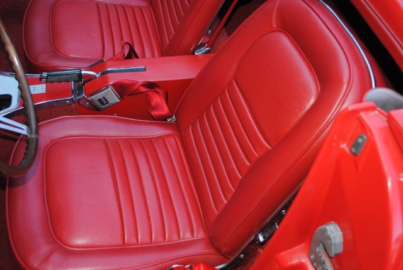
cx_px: 202
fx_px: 437
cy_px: 135
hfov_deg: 49.5
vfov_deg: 34.3
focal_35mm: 39
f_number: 4.2
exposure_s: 1/60
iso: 100
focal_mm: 26
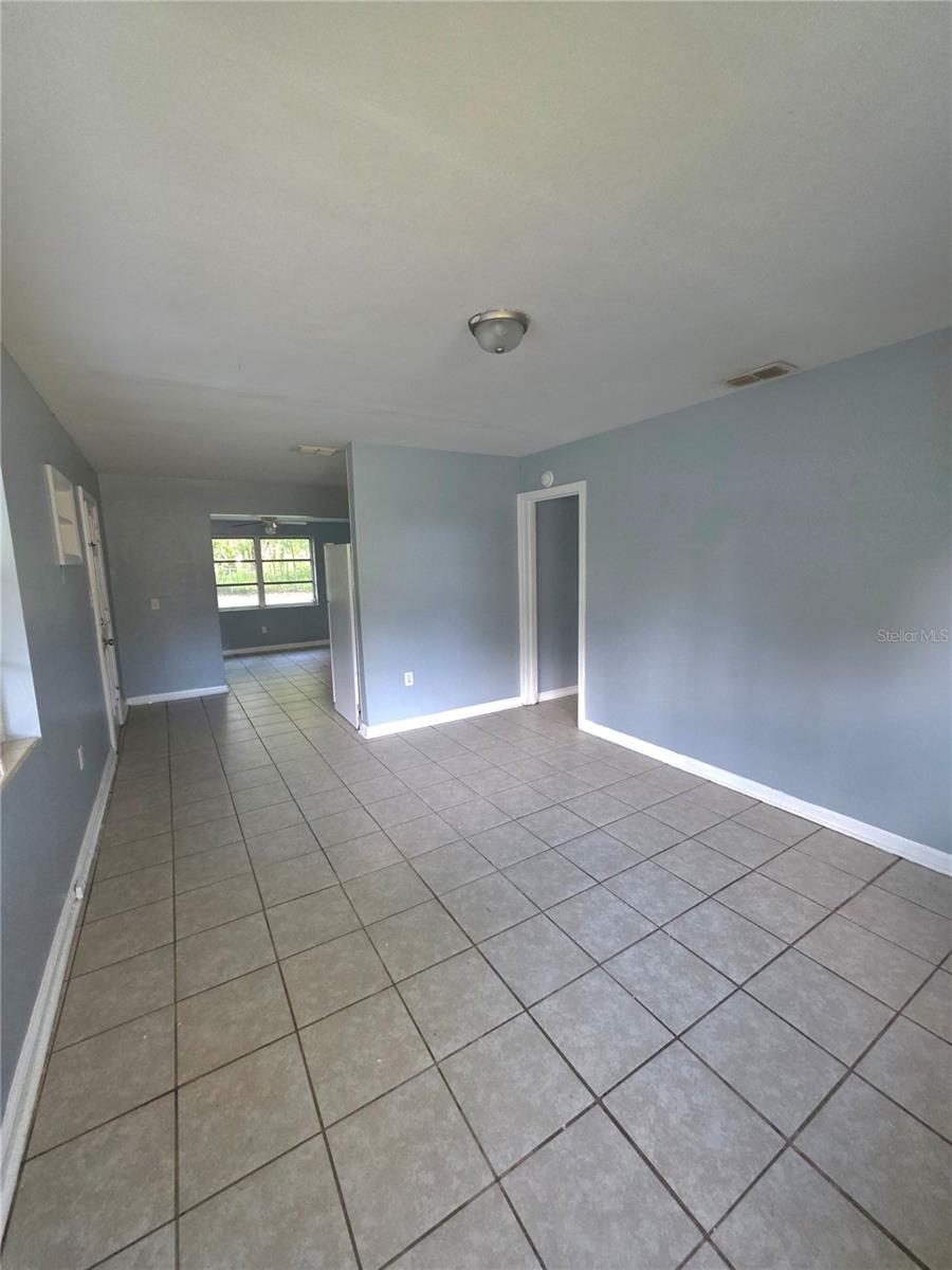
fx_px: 477
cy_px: 635
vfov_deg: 106.2
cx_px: 476
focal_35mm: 13
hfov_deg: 89.9
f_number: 1.9
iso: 250
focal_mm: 2.2
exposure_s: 1/40
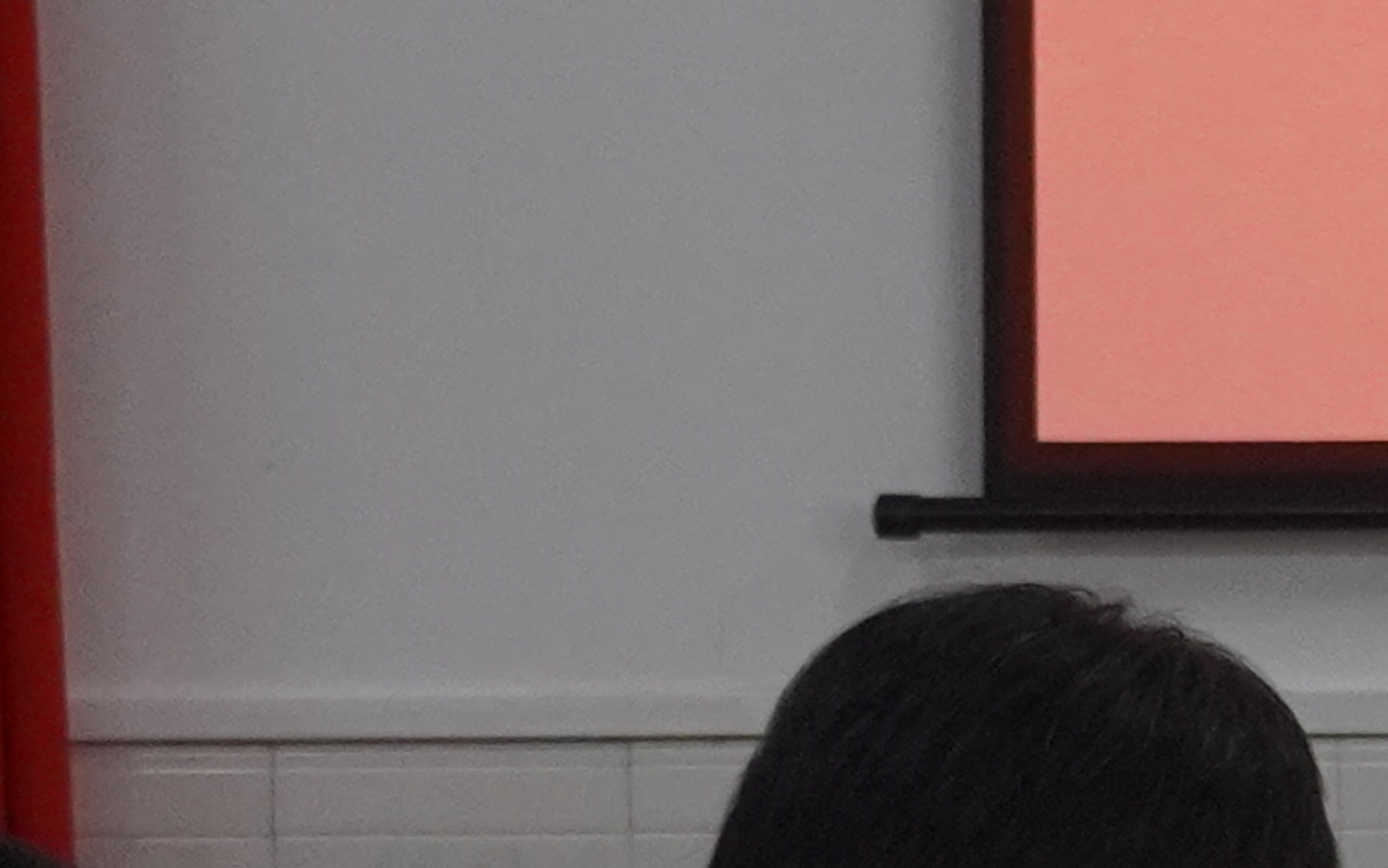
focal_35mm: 296
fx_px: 11185
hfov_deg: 6.8
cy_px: 484
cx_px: 3208
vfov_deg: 4.4
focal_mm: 27
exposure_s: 1/160
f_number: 4.5
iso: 1250
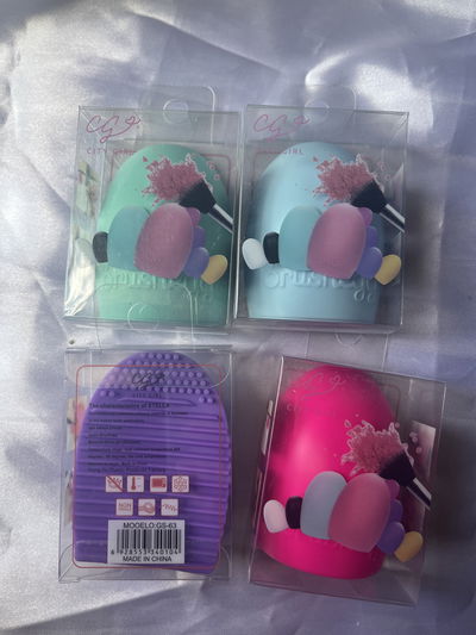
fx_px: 477
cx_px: 238
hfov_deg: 53.1
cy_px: 318
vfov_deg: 67.3
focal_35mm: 26
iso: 64
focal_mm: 5.1
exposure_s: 1/121
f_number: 1.6
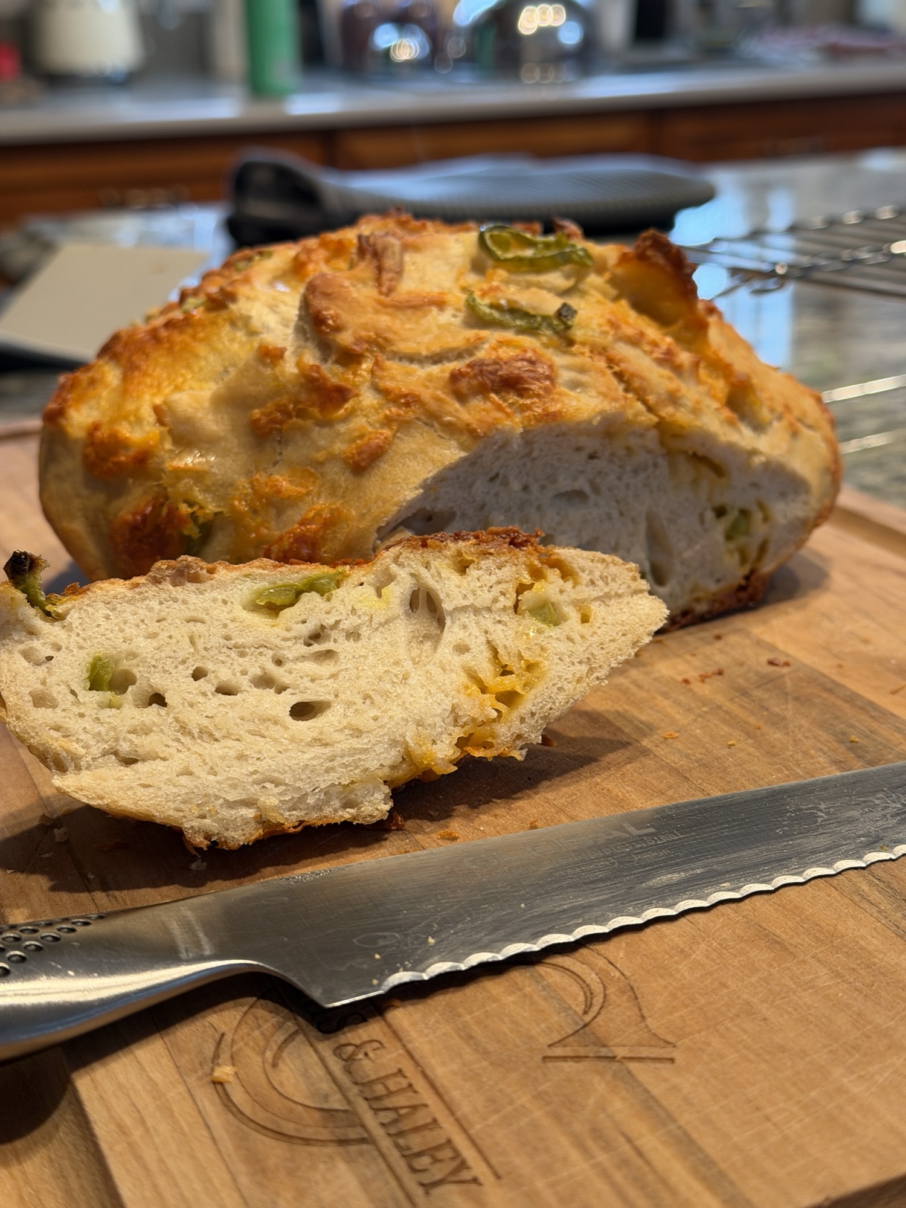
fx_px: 1675
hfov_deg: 30.3
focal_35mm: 48
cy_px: 604
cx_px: 453
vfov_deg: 39.7
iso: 160
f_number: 1.78
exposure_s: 1/60
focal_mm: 6.76
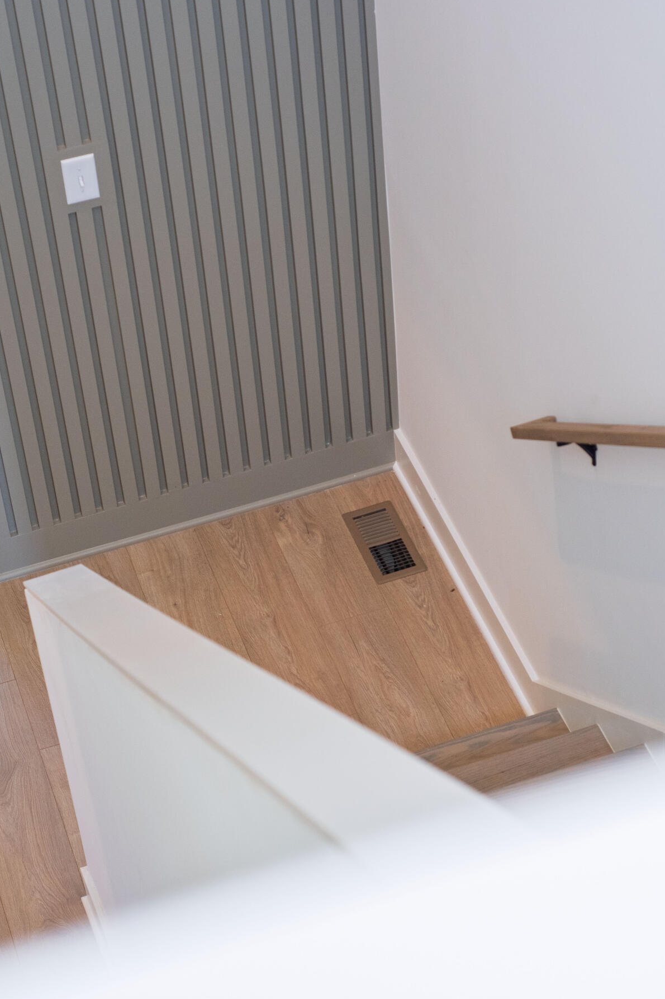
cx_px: 359
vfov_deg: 24.2
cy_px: 508
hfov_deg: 16.3
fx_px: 2328
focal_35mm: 84
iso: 1000
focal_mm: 50
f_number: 4
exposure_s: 1/160
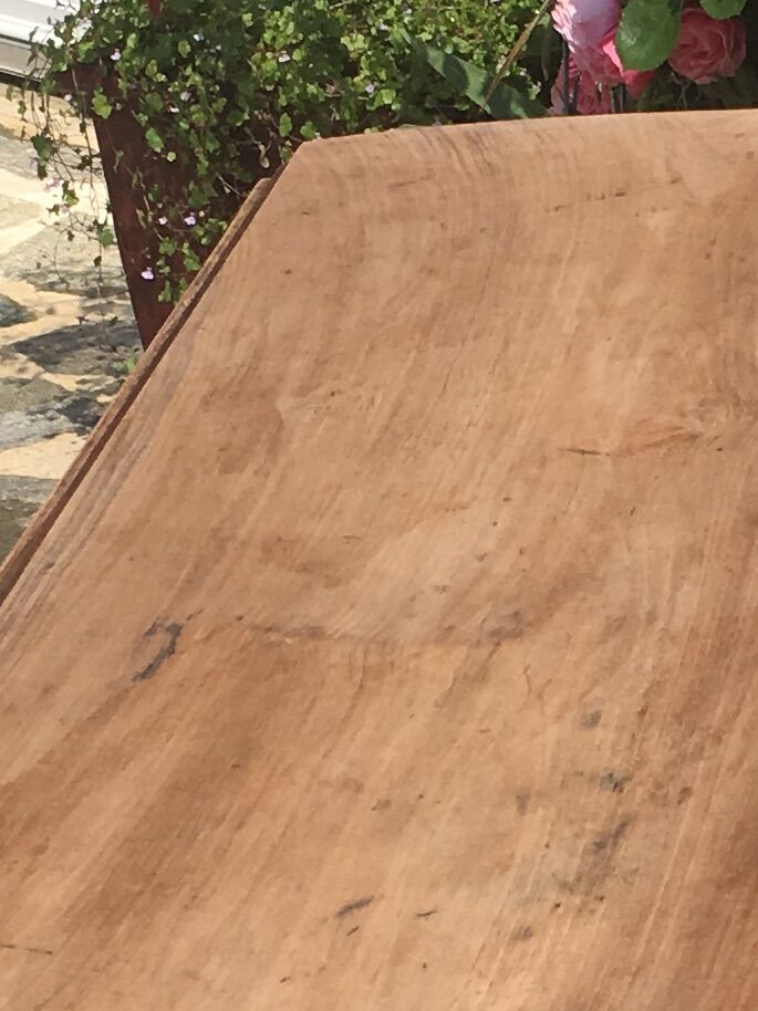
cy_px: 826
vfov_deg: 15.3
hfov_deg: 11.3
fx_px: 3739
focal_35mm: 128
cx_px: 930
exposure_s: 1/2079
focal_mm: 4.15
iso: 25
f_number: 2.2
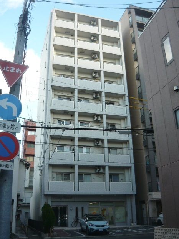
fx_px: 234
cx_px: 92
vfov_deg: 53.9
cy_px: 119
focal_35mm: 34
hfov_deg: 41.8
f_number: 2.8
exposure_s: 1/250
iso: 100
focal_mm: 5.5
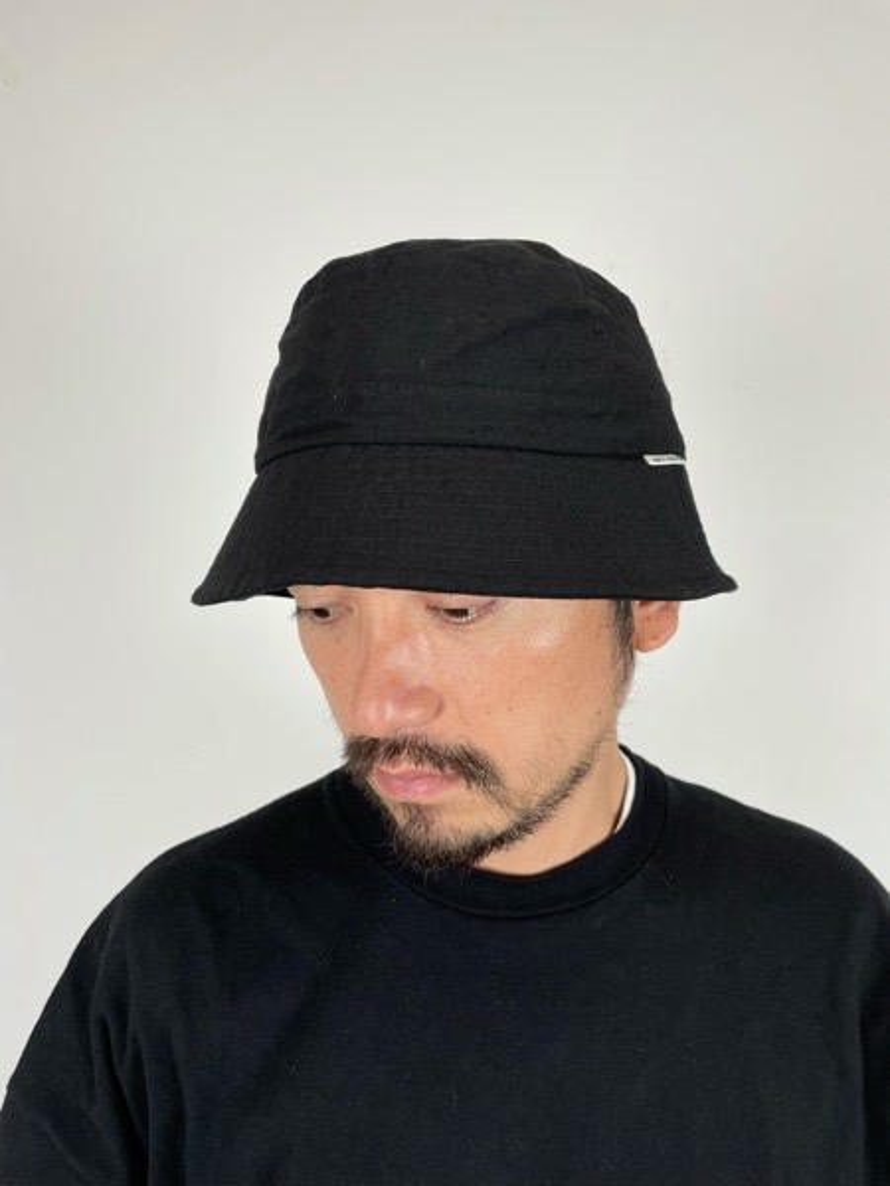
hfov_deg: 53.1
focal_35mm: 26
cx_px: 445
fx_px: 891
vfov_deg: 67.3
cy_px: 593
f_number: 1.6
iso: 32
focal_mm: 4.2
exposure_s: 1/137
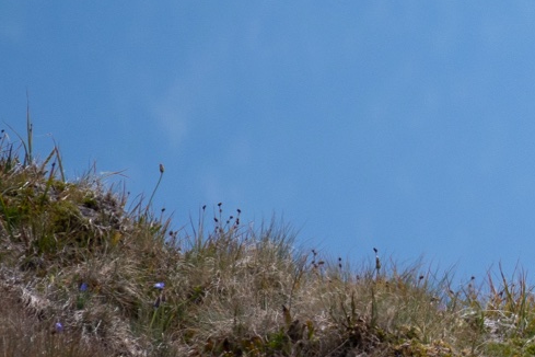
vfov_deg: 0.9
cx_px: 1024
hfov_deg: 1.4
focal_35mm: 1472
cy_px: 43
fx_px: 21874
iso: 160
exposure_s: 1/640
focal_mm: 250
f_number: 6.3
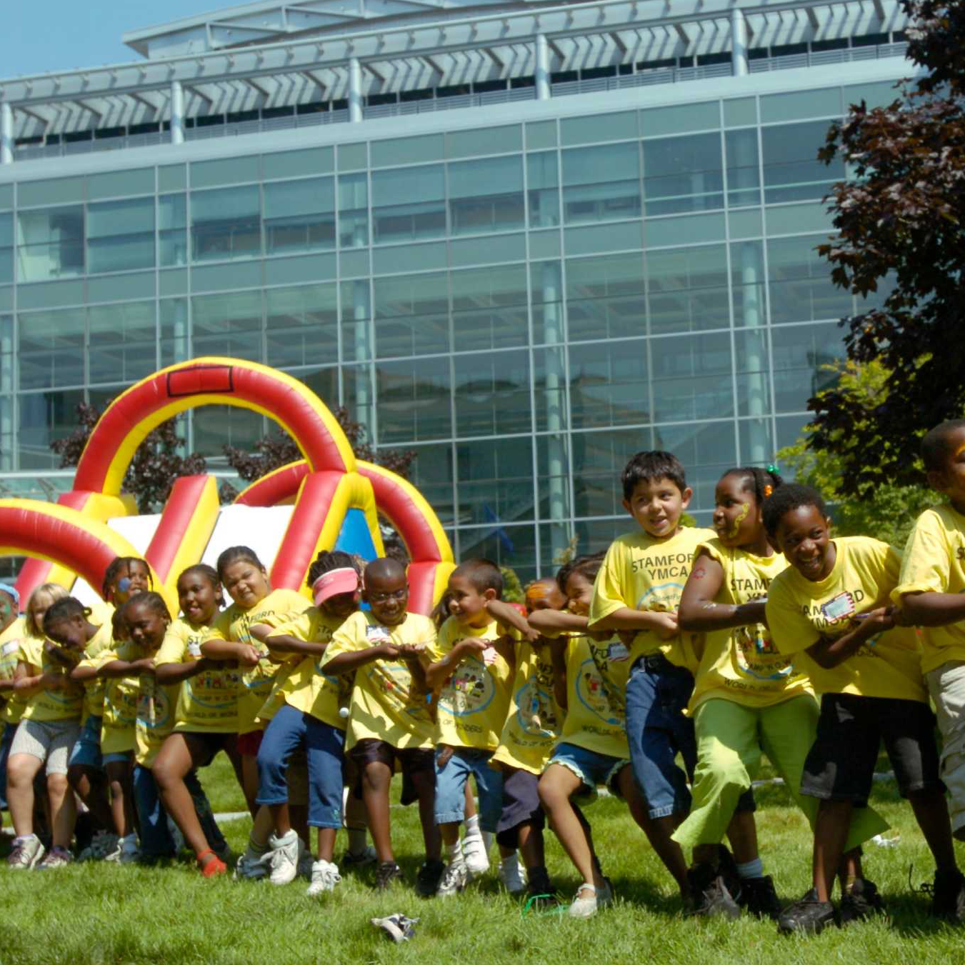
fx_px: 1703
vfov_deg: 31.6
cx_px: 673
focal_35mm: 54
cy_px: 482
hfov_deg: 31.3
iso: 200
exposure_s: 1/1000
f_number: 5.6
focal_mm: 28
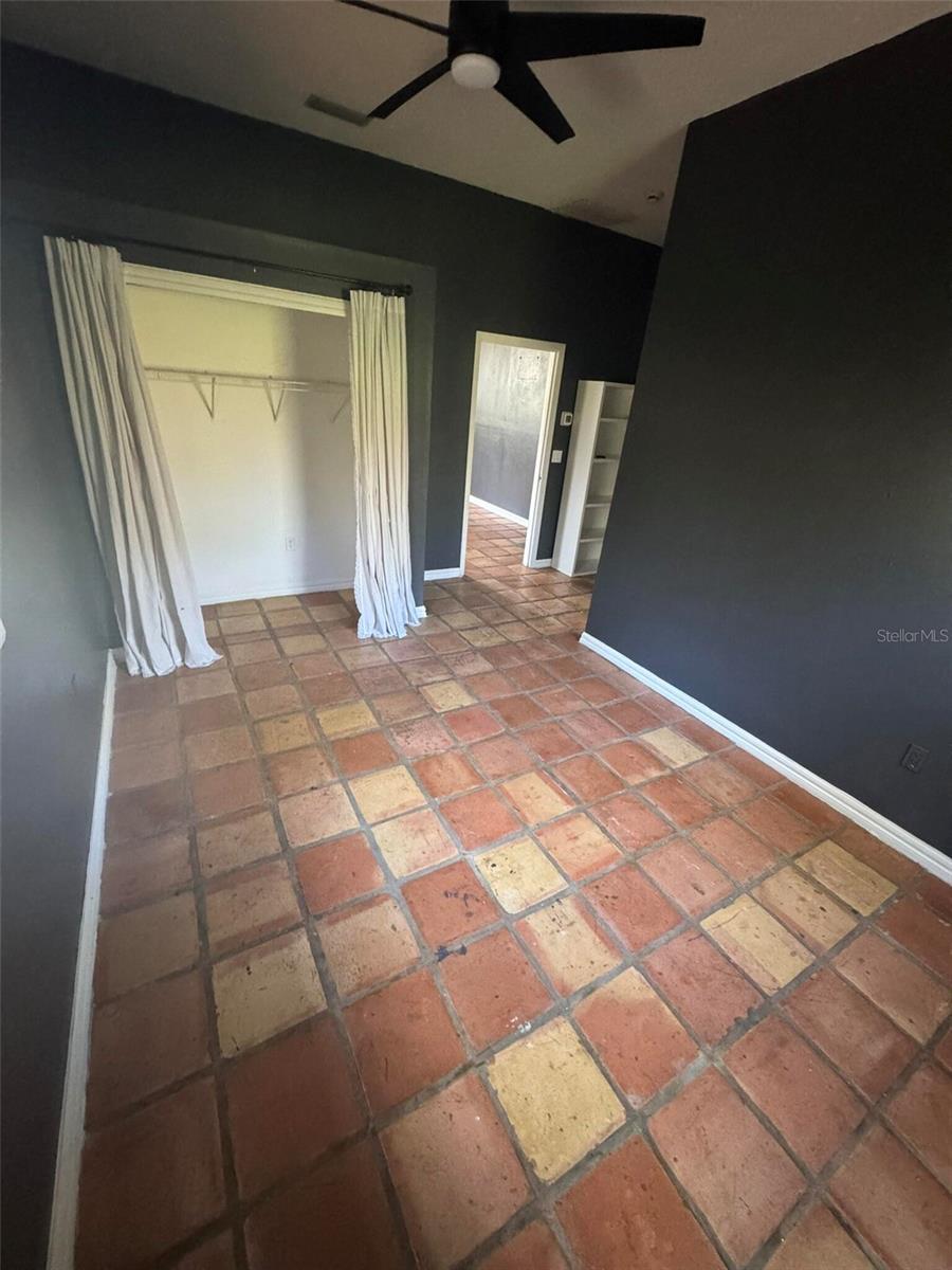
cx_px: 476
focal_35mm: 14
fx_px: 513
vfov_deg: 102.1
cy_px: 635
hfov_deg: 85.7
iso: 1000
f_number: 2.2
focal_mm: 2.22
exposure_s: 1/60
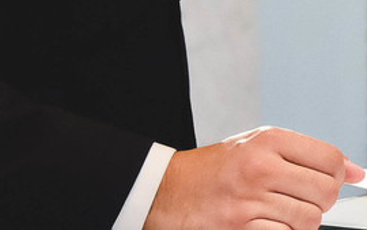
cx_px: 714
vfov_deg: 4.1
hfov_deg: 6.5
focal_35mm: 312
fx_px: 3122
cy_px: -287
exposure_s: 1/100
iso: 4000
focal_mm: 46.3
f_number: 4
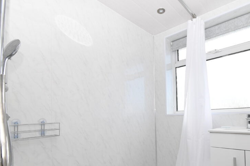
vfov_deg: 57.9
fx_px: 146
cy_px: 113
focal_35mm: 21
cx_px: 149
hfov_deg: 80.4
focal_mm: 10
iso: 560
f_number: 9
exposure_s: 1/320
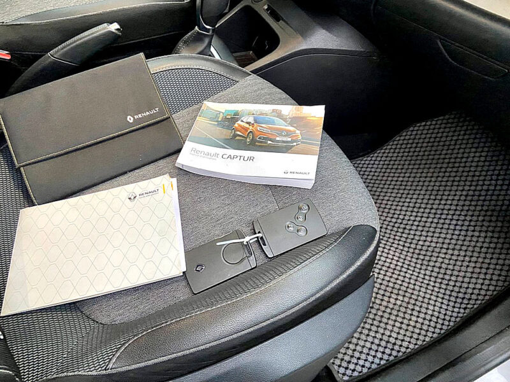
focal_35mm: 26
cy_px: 191
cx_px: 255
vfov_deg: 53.1
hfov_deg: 67.3
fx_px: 383
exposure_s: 1/50
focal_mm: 4.25
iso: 500
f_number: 1.8
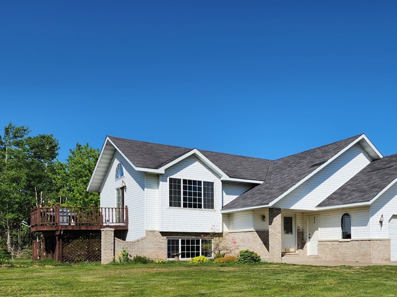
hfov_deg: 47.0
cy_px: 237
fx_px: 436
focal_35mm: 38
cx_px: 302
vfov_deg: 36.5
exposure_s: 1/1967
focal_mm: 6.4
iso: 12
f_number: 1.8
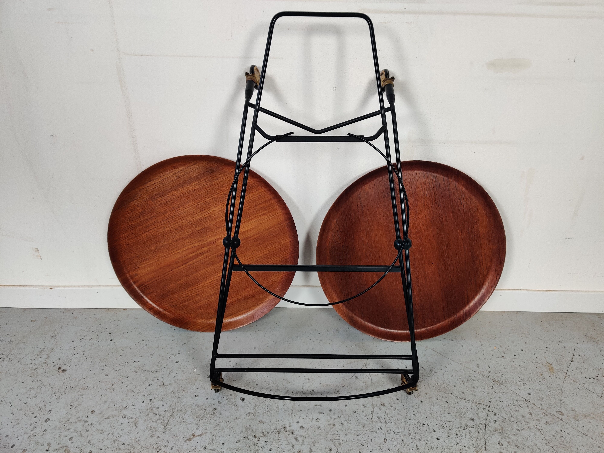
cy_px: 226
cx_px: 302
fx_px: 471
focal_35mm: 27
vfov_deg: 51.4
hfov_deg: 65.3
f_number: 1.65
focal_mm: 4.75
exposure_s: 1/100
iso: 250
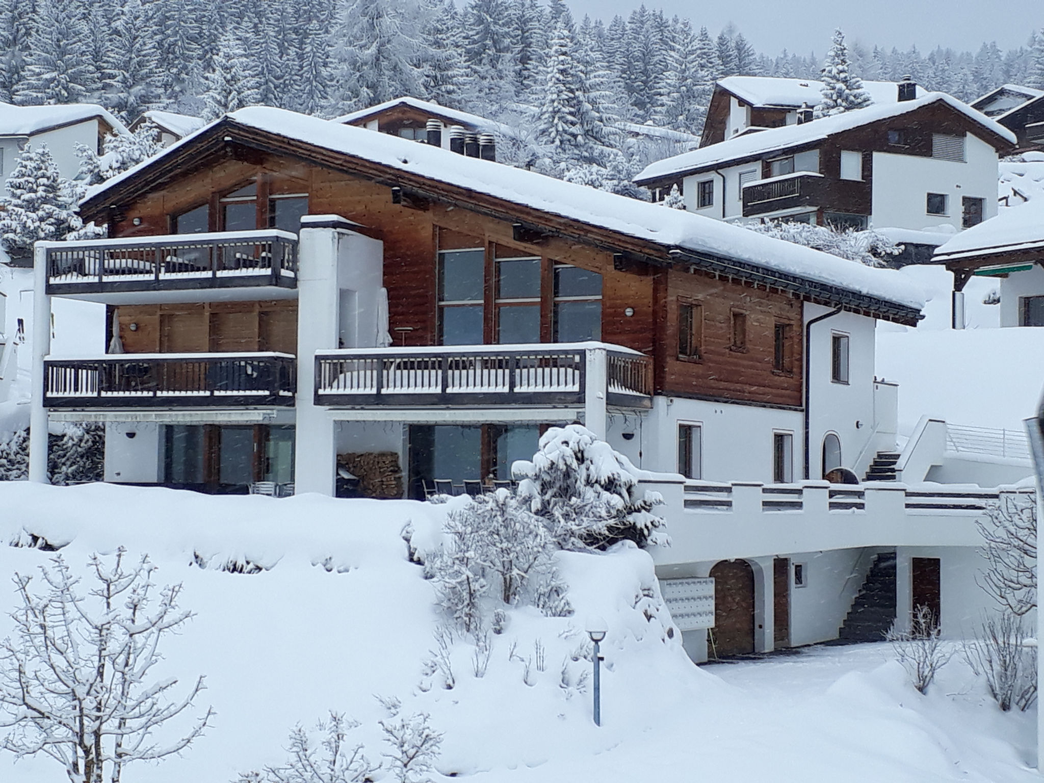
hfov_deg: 65.3
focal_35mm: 27
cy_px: 392
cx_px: 522
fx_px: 814
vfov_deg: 51.4
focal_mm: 3.6
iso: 40
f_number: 1.9
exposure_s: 1/209
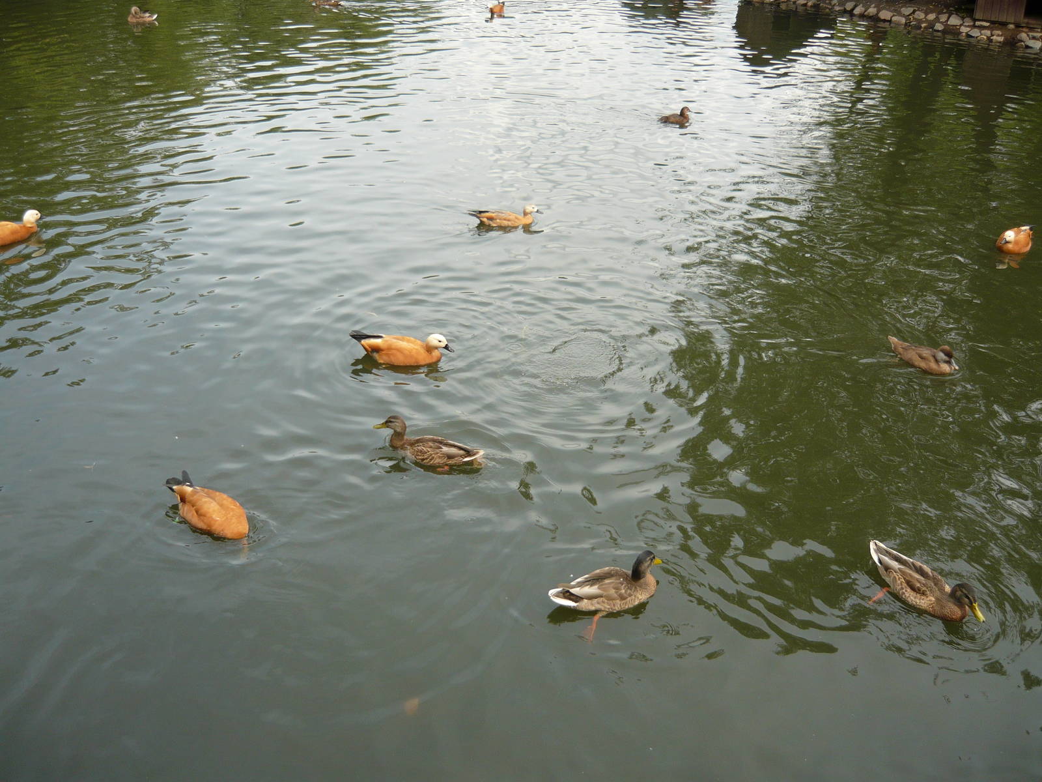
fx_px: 993
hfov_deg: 55.4
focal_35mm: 33
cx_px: 521
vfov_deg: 42.9
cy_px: 391
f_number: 2.8
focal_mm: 5.5
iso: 100
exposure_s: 1/400
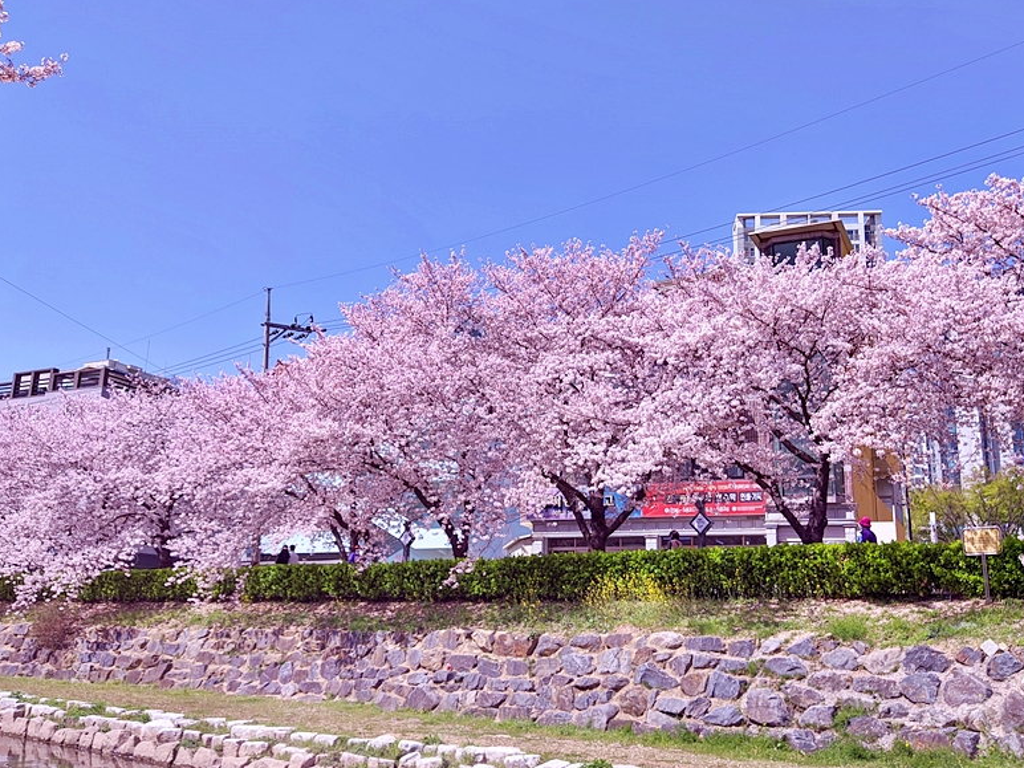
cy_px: 407
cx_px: 516
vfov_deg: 42.9
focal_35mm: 33
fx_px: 976
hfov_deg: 55.4
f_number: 1.79
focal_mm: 4.74
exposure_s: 1/812
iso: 96
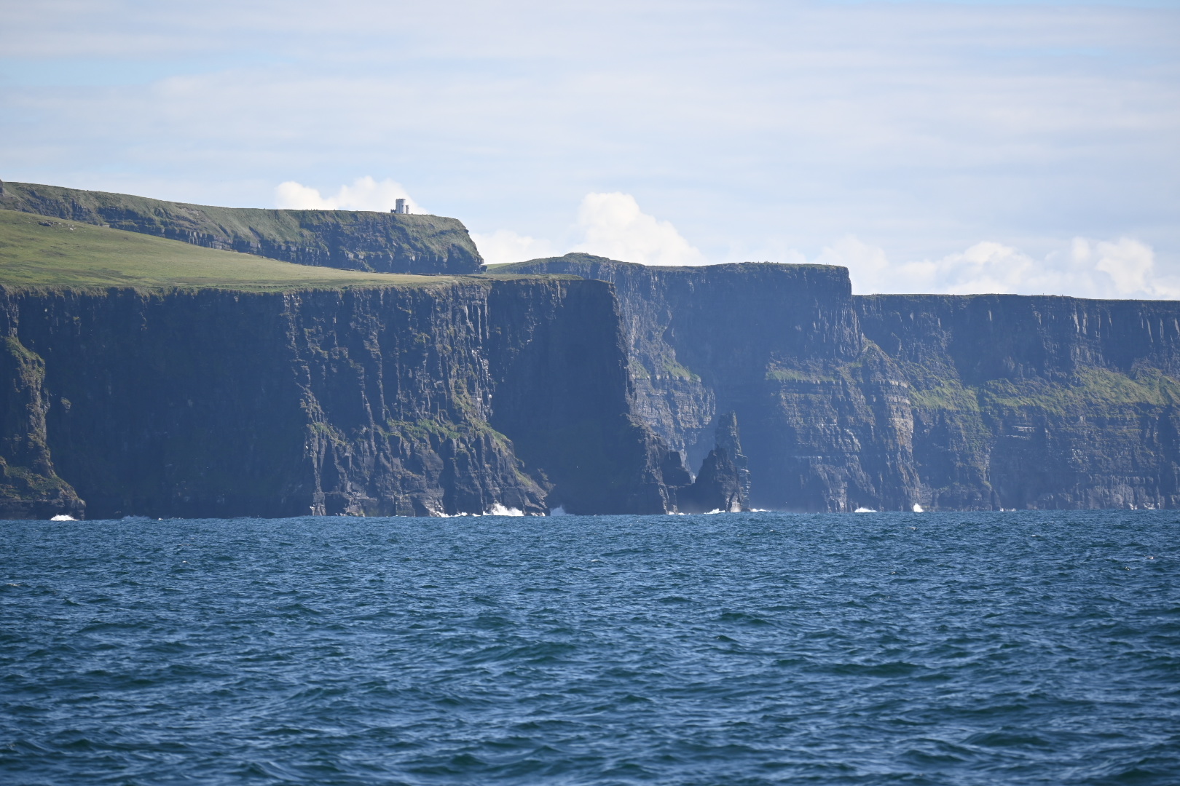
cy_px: 393
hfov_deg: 7.4
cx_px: 590
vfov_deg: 5.0
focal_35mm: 278
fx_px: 9095
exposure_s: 1/500
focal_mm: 185
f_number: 5.6
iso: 100
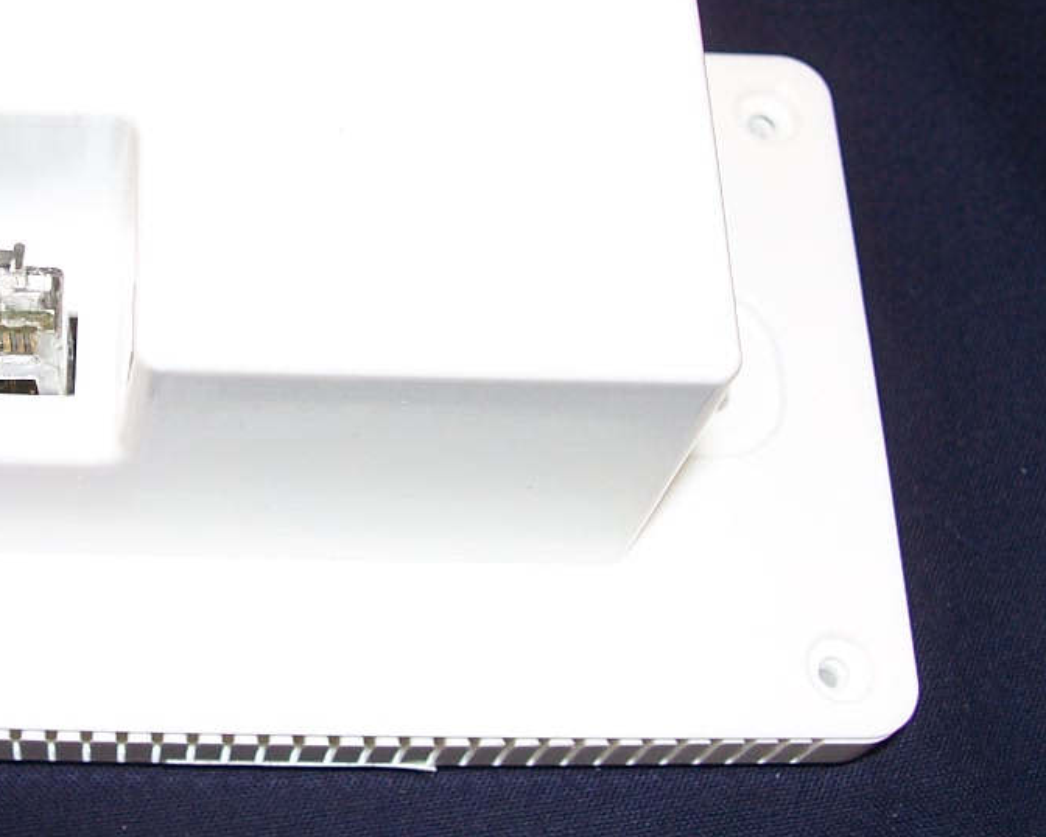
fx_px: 1889
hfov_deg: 30.2
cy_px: 317
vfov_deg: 24.9
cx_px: 202
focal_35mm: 61
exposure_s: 1/60
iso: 80
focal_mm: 6
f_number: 2.8
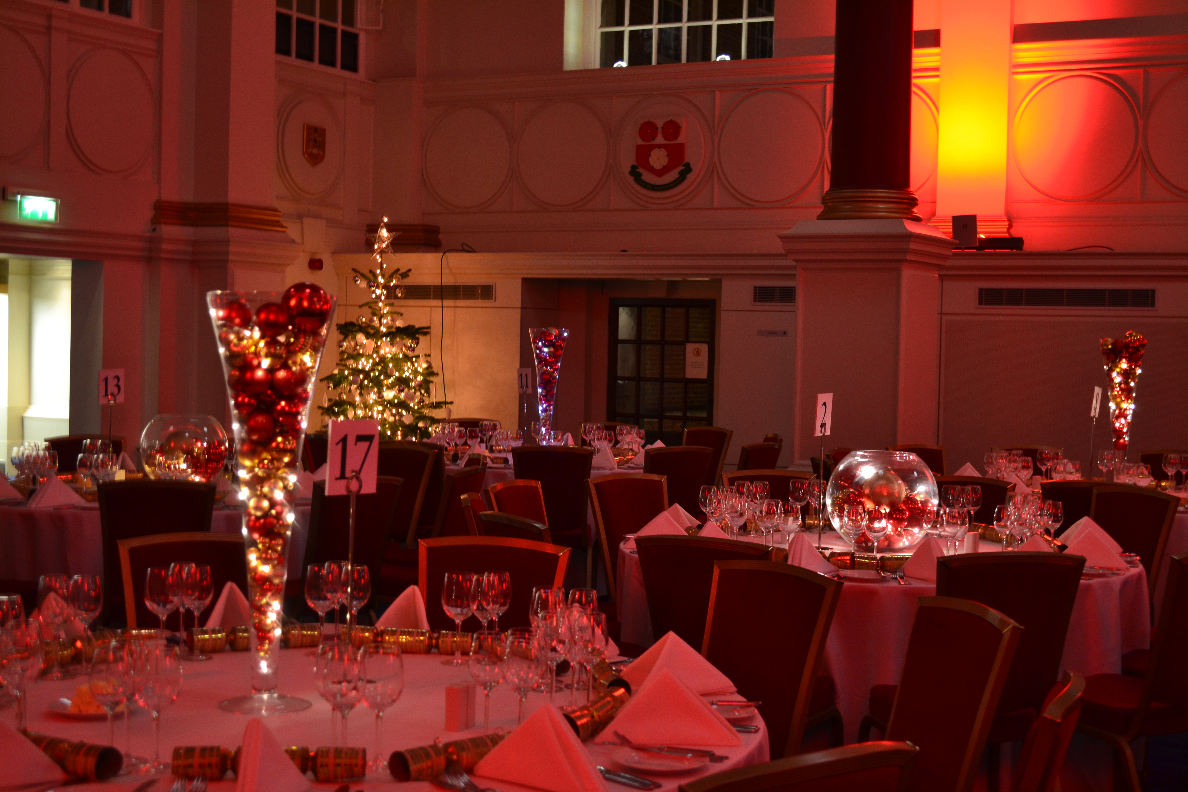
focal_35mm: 52
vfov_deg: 25.8
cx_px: 594
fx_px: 1732
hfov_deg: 37.9
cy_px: 396
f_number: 5
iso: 800
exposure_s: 1/4
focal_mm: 35
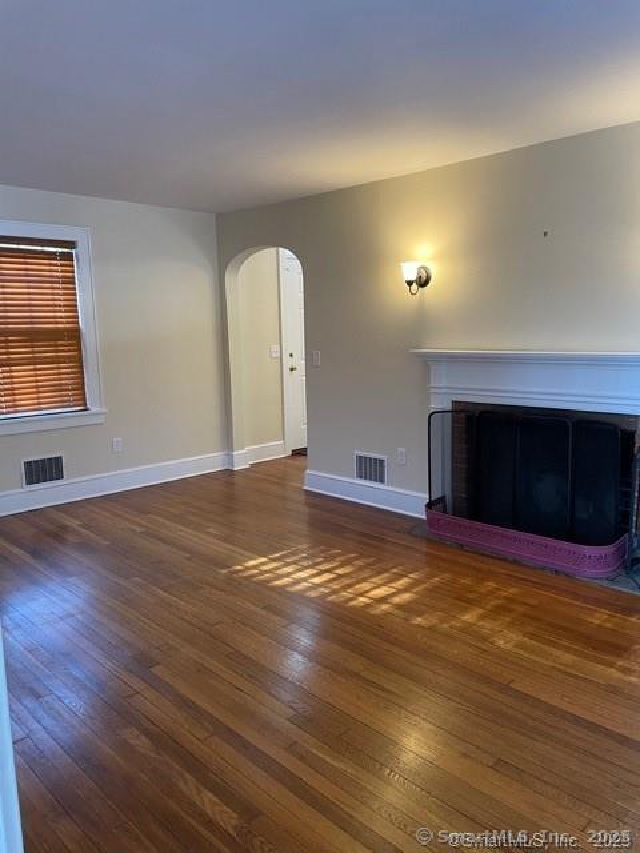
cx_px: 320
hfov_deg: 53.1
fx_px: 641
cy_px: 426
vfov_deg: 67.3
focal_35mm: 26
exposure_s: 1/60
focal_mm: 4.2
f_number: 1.6
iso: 125
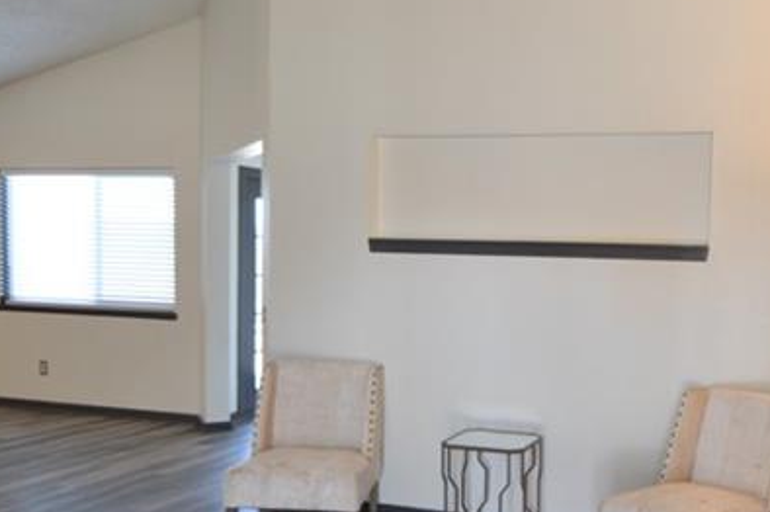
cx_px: 573
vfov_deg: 34.0
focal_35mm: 39
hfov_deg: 47.8
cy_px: 320
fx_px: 833
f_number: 4
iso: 400
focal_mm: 10
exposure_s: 1/60
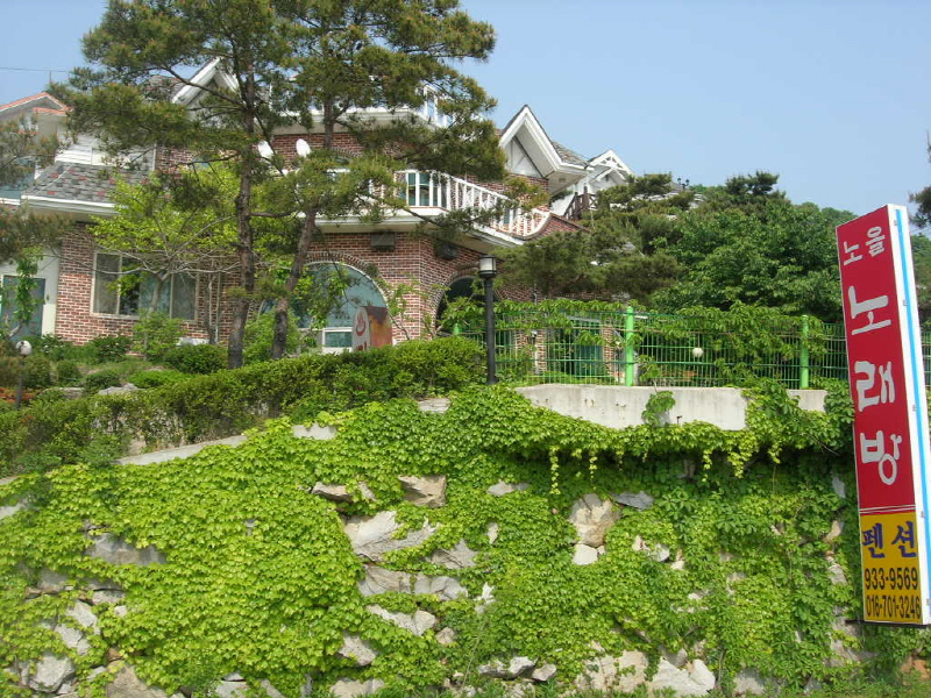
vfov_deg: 37.7
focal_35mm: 38
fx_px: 1022
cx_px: 466
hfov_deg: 49.0
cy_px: 349
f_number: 4.8
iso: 64
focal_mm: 7.8
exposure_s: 1/443
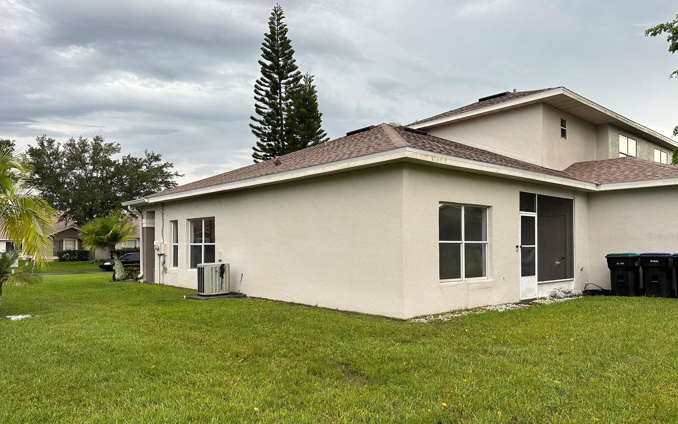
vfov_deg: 47.5
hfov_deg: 70.4
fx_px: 480
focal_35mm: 26
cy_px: 236
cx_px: 342
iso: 80
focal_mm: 6.86
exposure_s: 1/564
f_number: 1.78
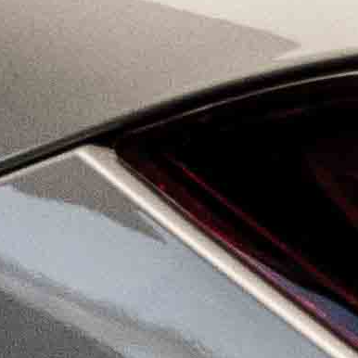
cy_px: 376
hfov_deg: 3.8
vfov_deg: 4.1
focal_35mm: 425
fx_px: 4973
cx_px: 1696
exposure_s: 1/200
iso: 500
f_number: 2.8
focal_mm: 32.8
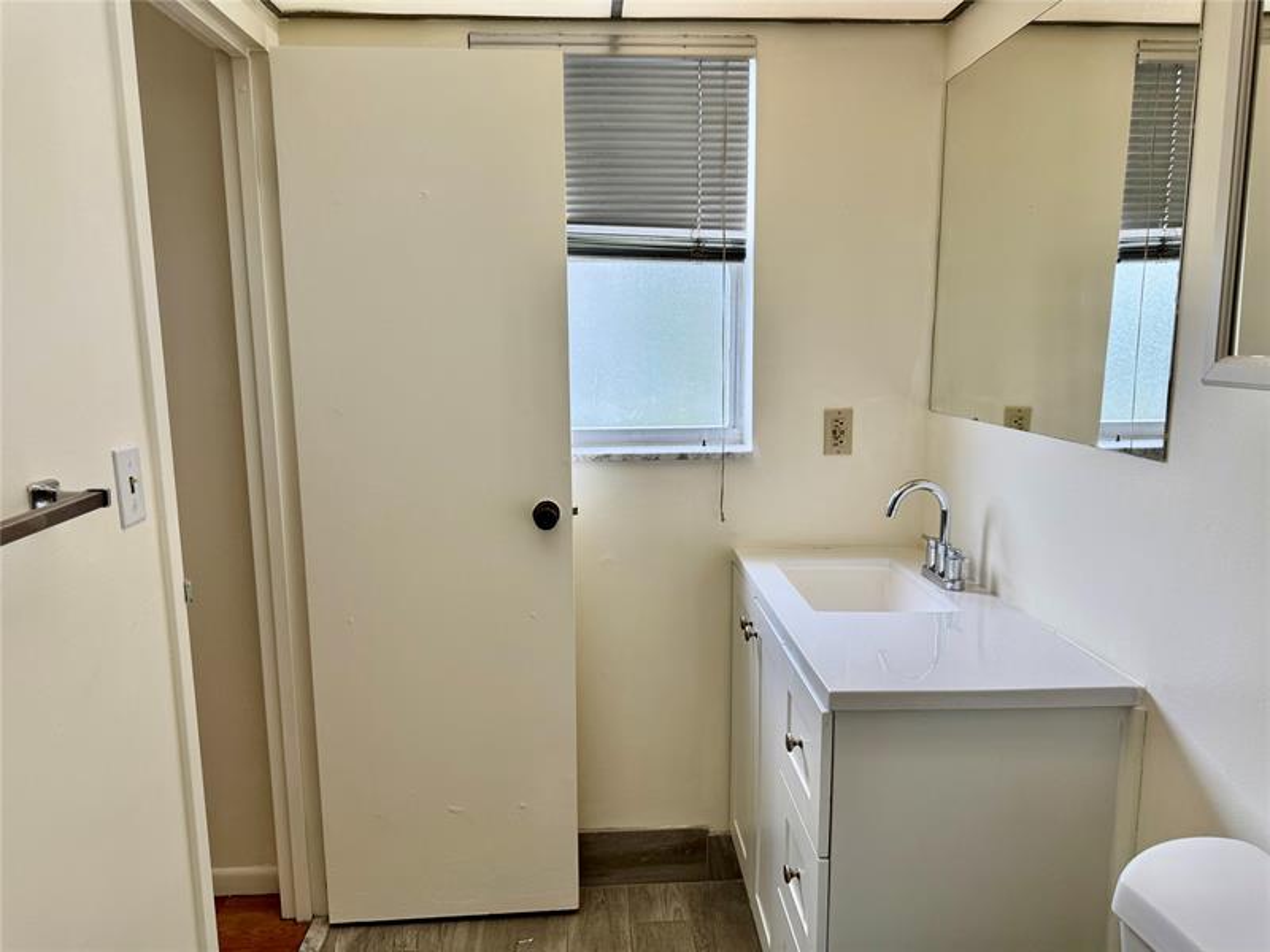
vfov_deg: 56.8
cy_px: 476
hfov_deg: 71.6
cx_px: 635
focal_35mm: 24
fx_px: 881
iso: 80
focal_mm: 6.76
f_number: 1.78
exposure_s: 1/379
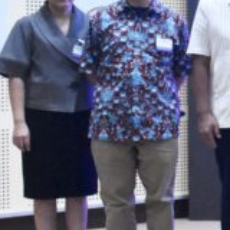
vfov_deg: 12.9
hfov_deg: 11.1
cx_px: 536
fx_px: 1015
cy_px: 70
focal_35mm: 135
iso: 4000
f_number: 5.6
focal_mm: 22
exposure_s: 1/100
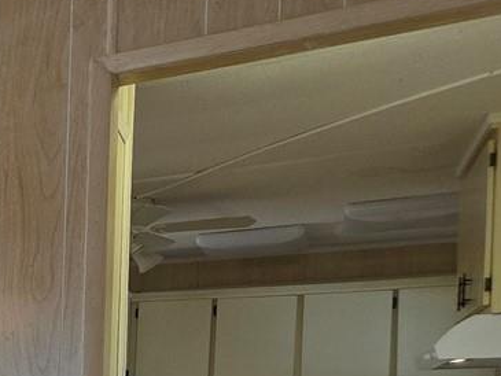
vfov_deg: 23.5
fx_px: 825
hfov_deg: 22.6
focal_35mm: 57
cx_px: -361
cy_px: 451
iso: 64
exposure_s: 1/120
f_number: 1.9
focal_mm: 2.2
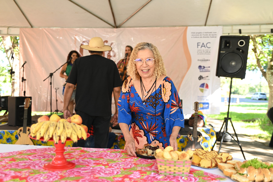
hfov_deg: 50.7
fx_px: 288
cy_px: 91
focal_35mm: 38
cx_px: 136
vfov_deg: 35.1
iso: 160
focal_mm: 38
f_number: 3.2
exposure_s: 1/80
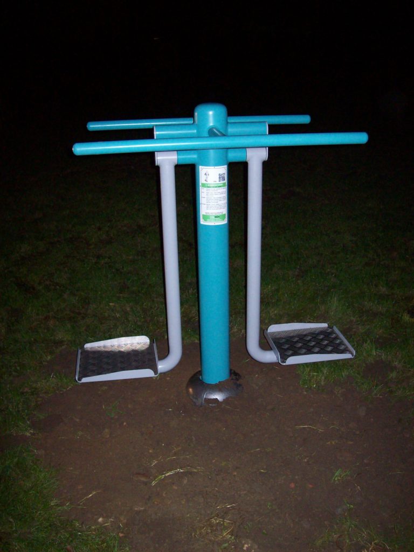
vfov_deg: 51.4
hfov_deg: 39.6
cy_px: 276
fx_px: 574
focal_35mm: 36
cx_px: 207
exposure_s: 1/64
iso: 200
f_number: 2.7
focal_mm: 6
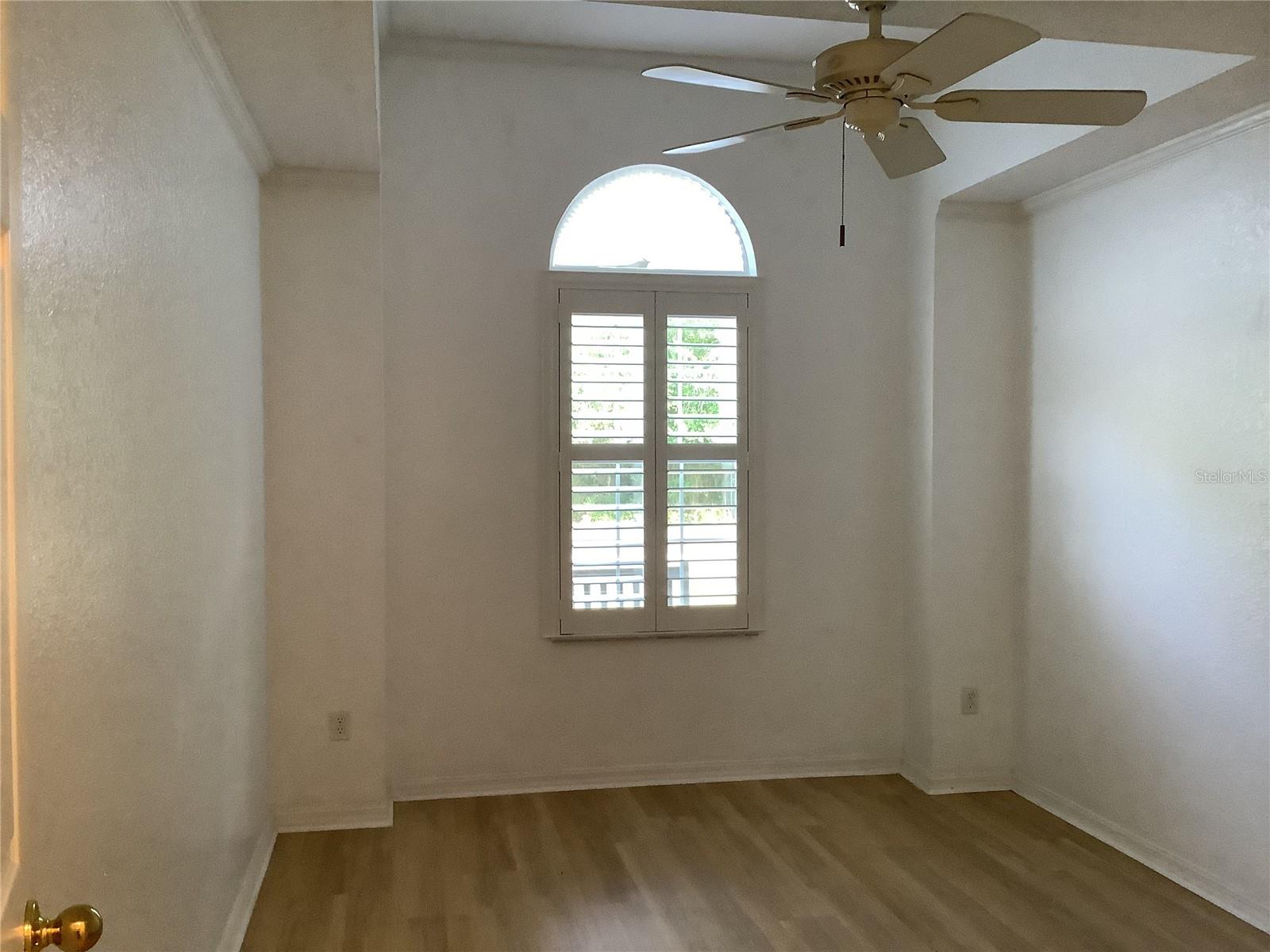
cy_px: 476
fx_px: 1137
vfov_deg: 45.4
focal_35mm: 31
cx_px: 635
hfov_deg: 58.4
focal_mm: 3.3
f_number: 2.4
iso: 250
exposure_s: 1/60
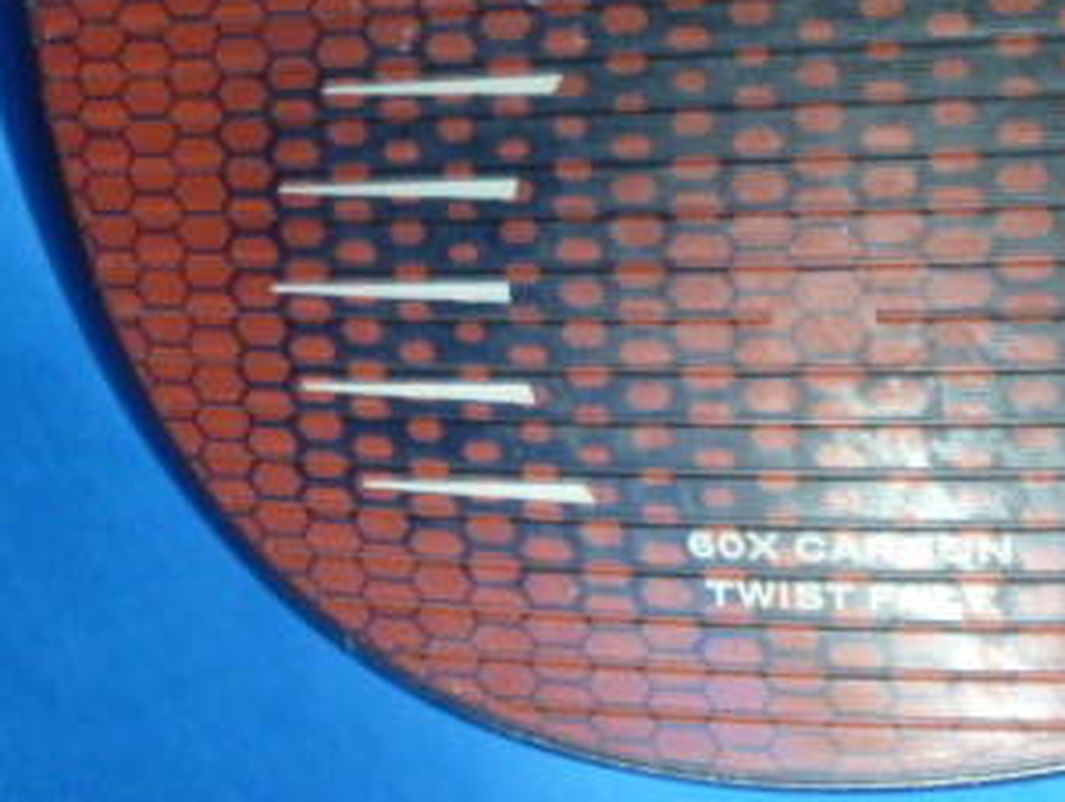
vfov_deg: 23.5
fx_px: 1910
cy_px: 239
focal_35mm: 62
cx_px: 1019
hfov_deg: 29.5
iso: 400
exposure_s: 1/30
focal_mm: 5.2
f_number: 3
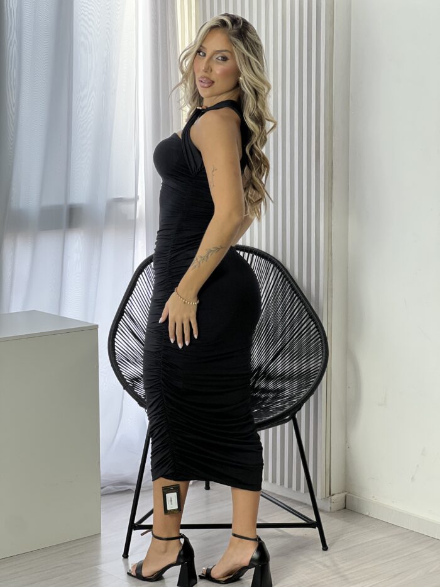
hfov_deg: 19.1
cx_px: 220
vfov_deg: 25.3
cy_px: 294
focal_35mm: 77
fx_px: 1305
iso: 80
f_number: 2.8
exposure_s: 1/120
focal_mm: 9
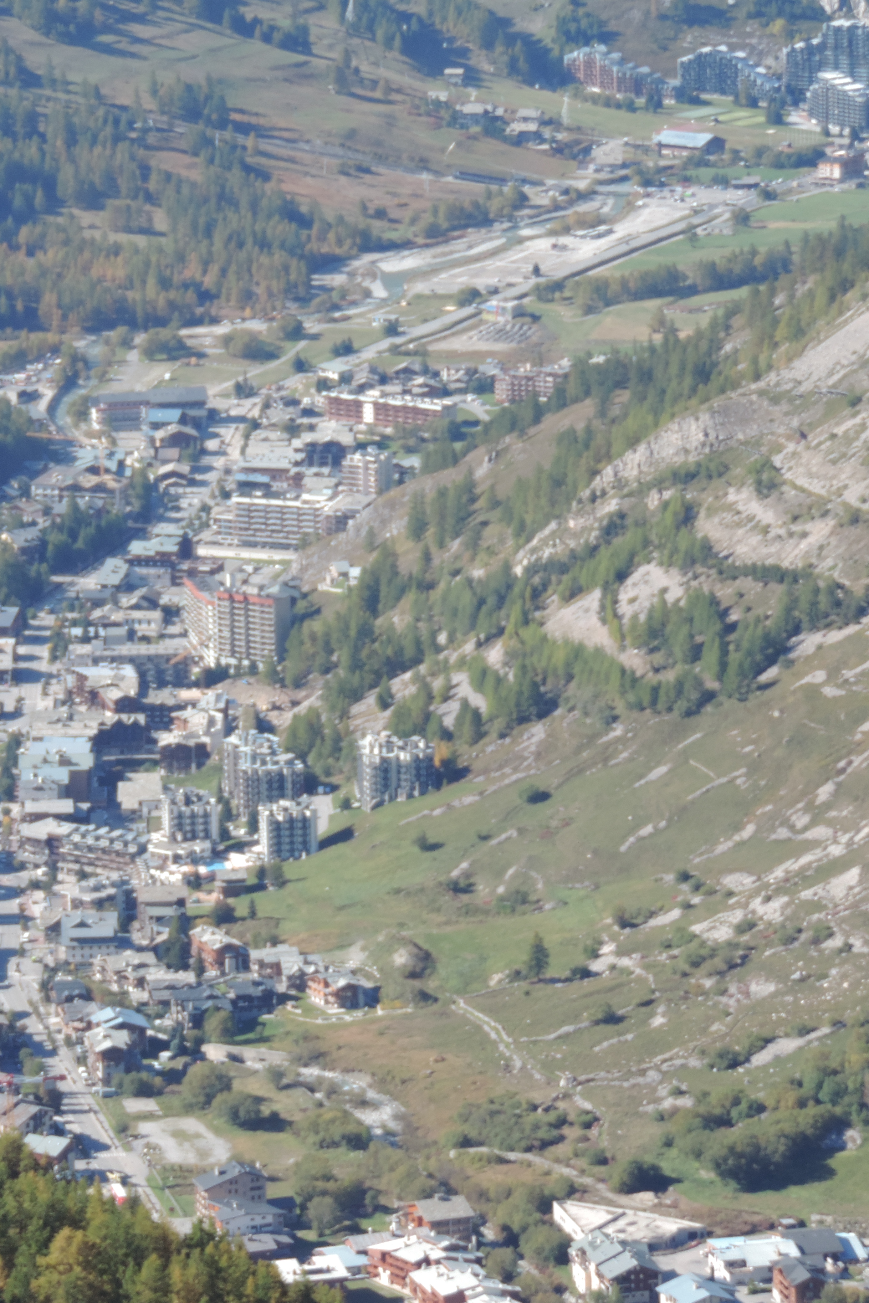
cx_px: 40
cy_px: 654
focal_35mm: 202
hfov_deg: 6.8
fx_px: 7313
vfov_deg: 10.2
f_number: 4.4
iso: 80
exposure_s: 1/250
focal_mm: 25.8
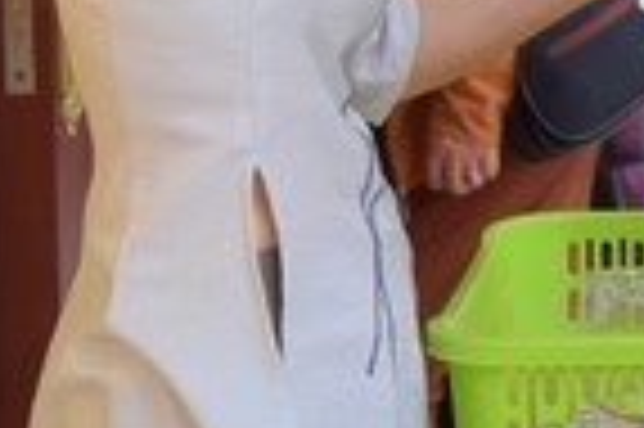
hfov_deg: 9.1
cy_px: -133
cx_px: 1040
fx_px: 3895
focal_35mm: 218
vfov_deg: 6.2
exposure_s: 1/160
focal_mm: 48
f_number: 5.6
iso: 200
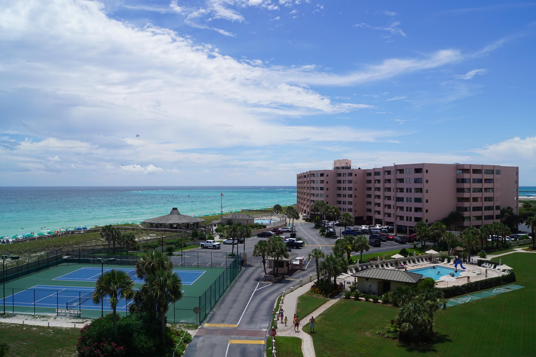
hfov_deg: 49.6
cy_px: 178
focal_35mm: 39
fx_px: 581
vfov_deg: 34.2
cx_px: 268
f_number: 11
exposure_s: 1/320
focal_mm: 26
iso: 100
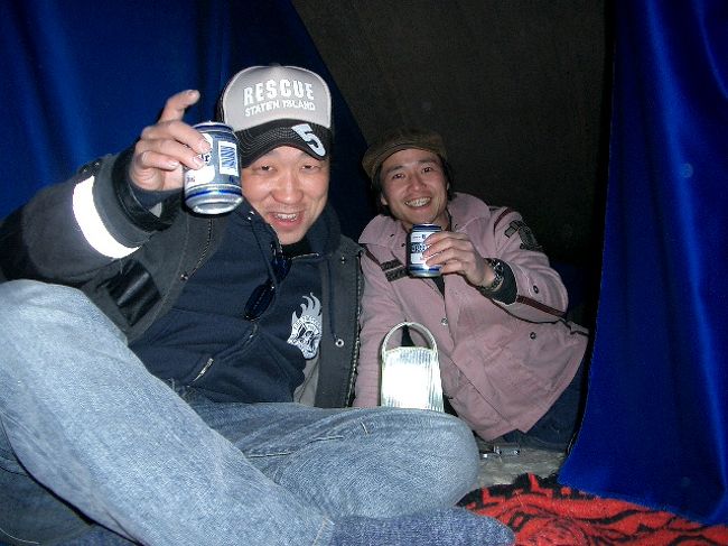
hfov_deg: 52.6
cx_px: 364
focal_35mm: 35
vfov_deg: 40.7
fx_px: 736
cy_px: 273
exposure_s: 1/40
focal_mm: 5.8
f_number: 2.6
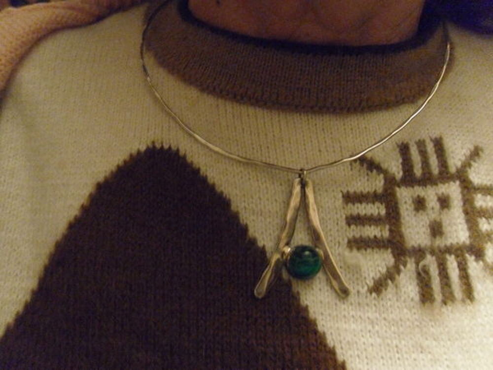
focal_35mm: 35
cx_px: 246
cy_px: 185
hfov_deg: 52.6
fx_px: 498
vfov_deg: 40.7
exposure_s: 1/8
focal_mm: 6.3
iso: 800
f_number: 3.5
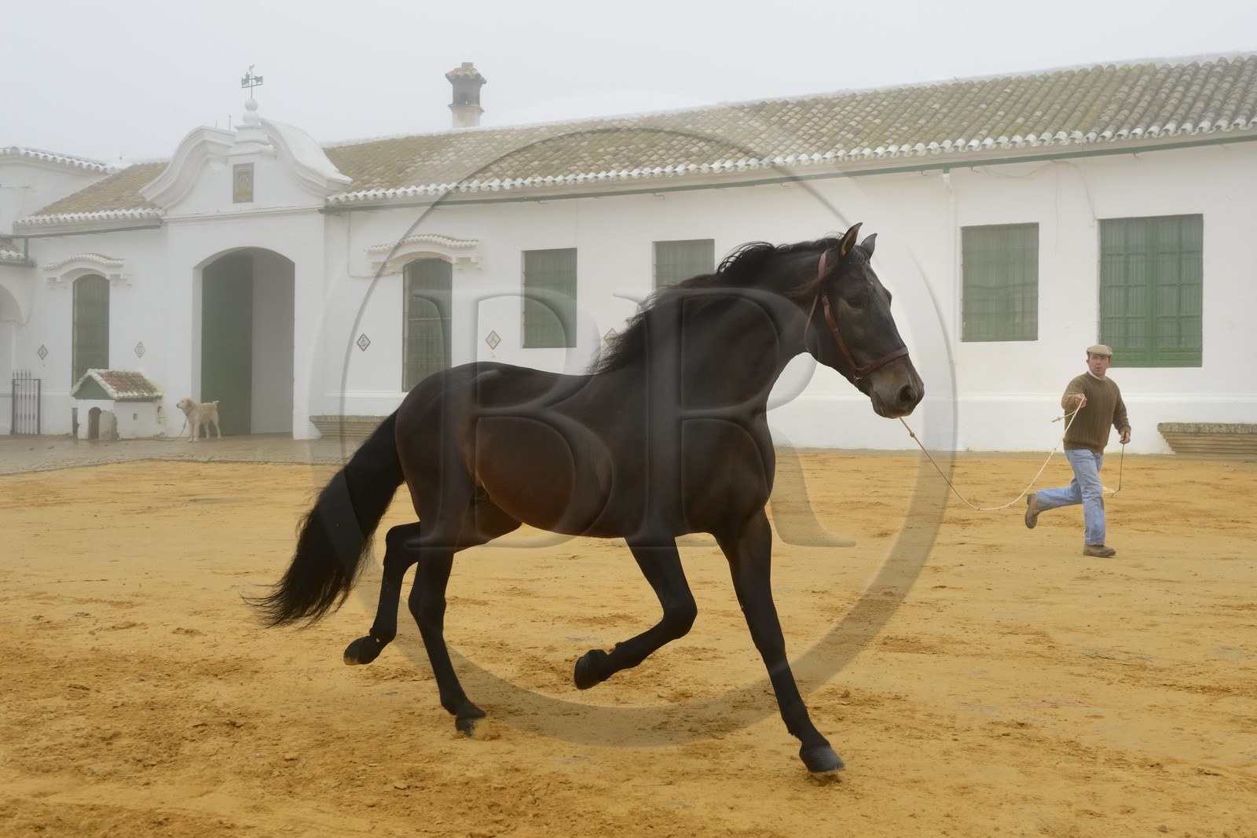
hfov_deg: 53.1
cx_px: 628
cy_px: 419
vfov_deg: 36.9
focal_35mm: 36
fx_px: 1257
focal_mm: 36
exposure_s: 1/1000
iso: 800
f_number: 5.6
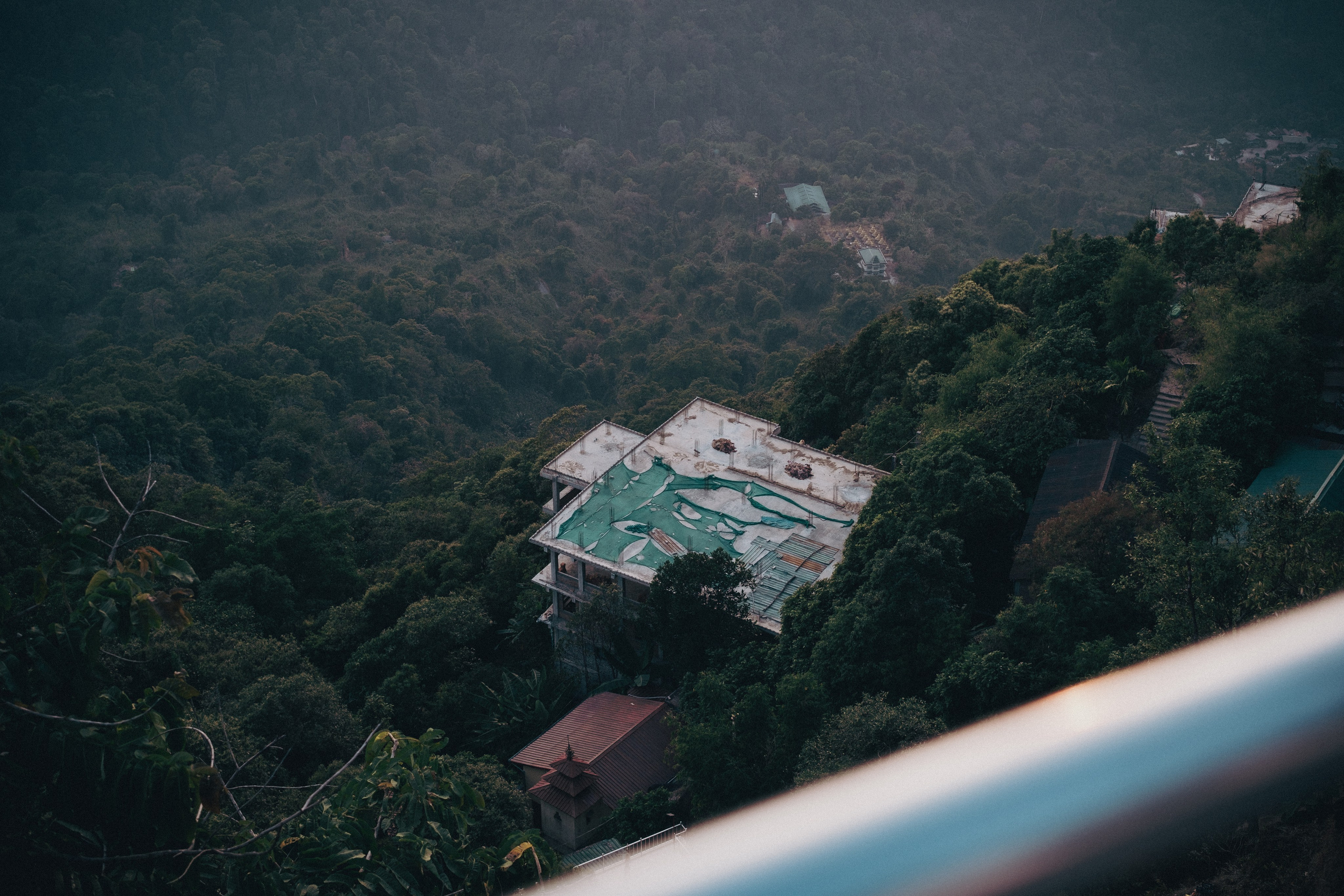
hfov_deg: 39.6
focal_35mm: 50
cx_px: 672
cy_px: 448
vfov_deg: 27.0
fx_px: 1867
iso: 160
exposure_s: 1/320
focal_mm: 33
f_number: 2.5
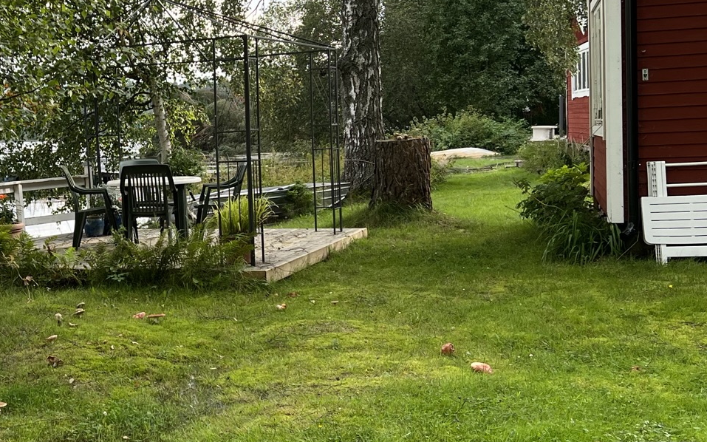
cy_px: 203
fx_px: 1137
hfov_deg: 33.3
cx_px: 117
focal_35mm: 59
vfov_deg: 22.0
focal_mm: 5.7
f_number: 1.5
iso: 50
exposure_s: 1/674
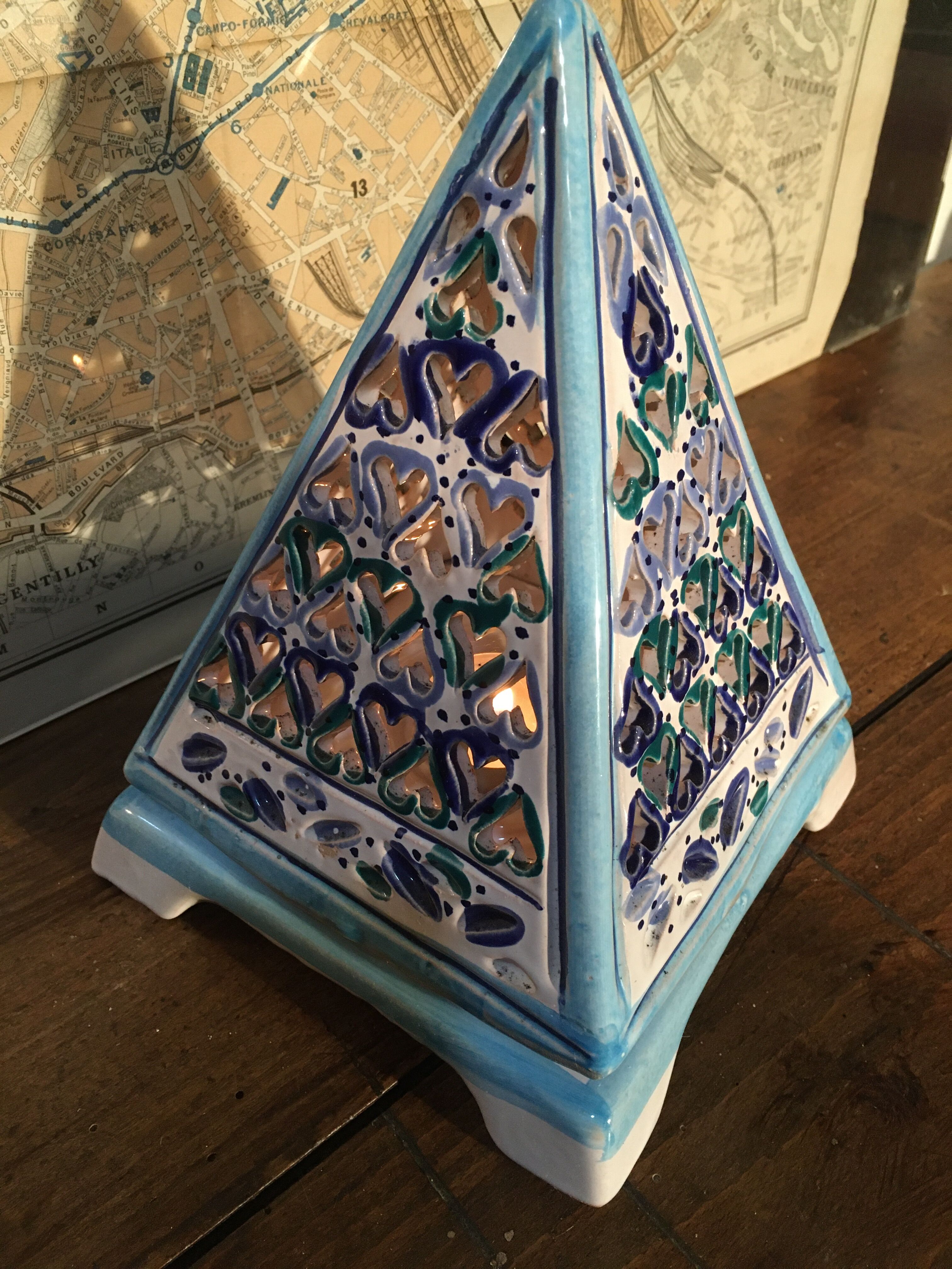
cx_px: 476
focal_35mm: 29
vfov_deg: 61.7
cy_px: 634
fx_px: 1063
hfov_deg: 48.2
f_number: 2.2
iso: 200
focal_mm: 4.15
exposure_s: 1/33
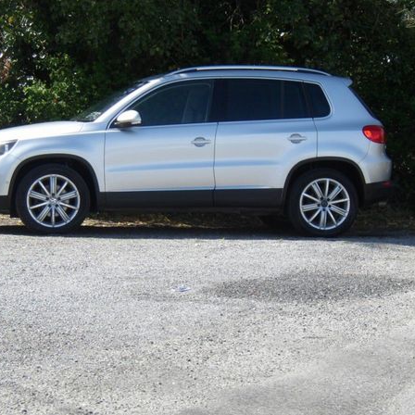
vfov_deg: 16.9
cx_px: 191
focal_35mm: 103
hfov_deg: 16.9
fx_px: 1397
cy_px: 208
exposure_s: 1/219
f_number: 5.6
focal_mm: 15.6
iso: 100
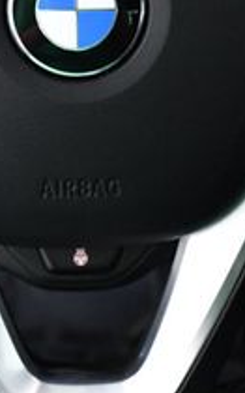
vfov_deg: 18.6
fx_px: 1198
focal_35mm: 112
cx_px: 79
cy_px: 140
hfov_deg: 11.7
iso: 2500
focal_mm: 24
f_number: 5.6
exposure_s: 1/125
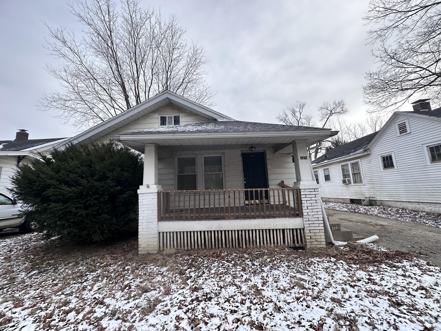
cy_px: 166
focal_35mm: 14
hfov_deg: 102.1
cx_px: 220
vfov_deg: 85.7
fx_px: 178
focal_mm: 2.22
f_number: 2.2
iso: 40
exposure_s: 1/556
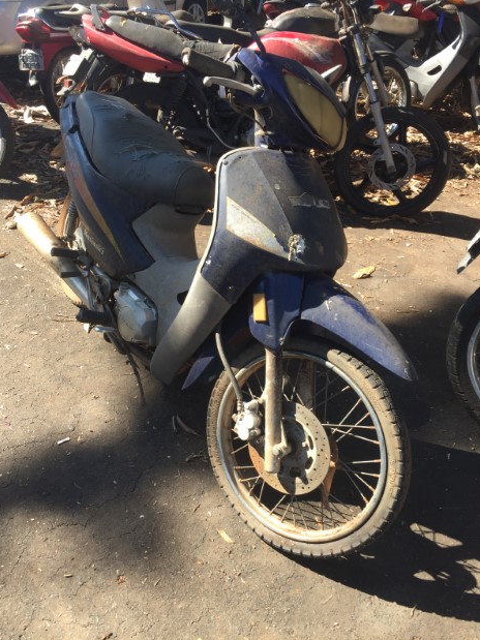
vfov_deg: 60.0
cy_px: 311
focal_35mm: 30
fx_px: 555
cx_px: 237
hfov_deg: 46.8
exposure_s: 1/430
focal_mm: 4.15
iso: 32
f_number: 2.2
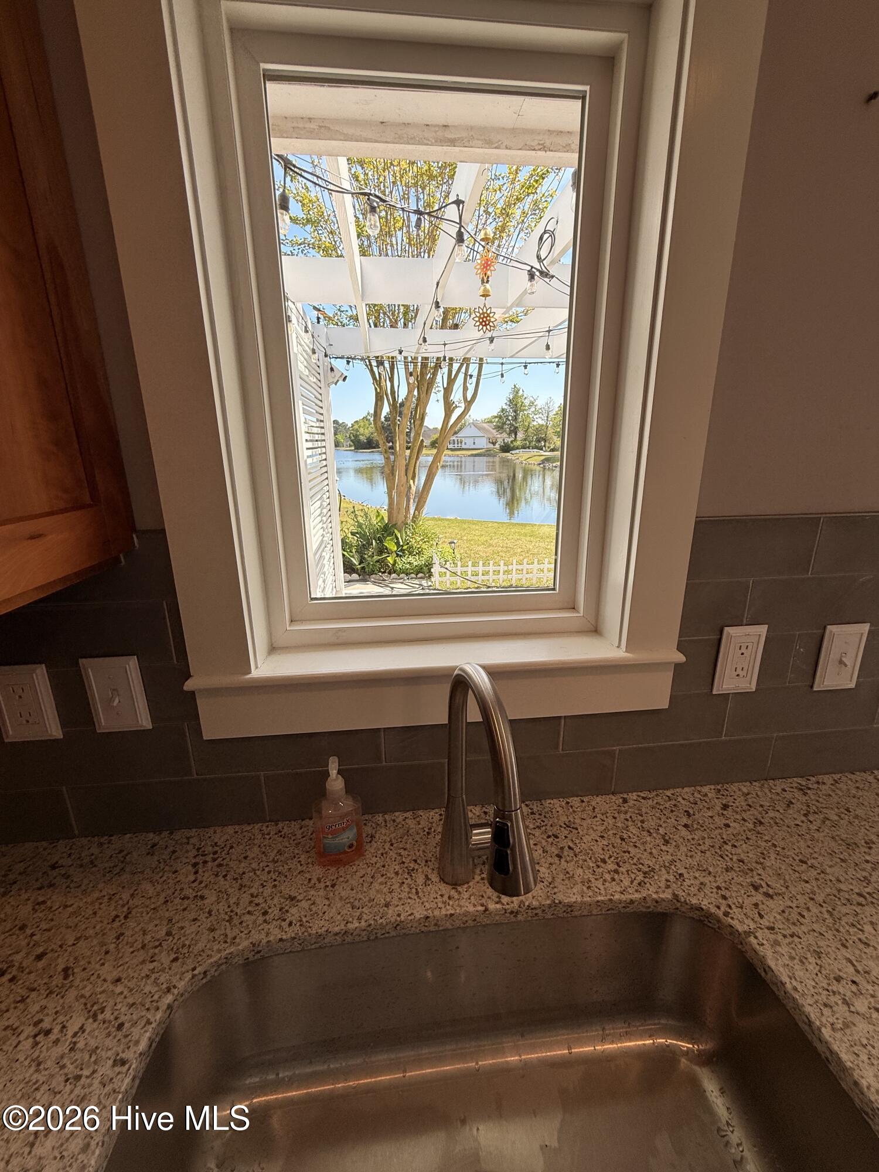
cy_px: 586
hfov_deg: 85.7
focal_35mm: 14
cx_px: 440
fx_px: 474
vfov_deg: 102.1
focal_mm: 2.22
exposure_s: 1/644
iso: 50
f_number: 2.2
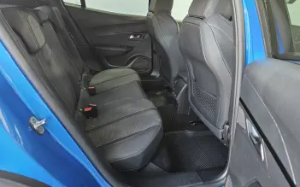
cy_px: 79
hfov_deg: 72.6
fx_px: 204
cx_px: 149
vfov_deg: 49.0
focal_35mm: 25
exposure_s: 1/100
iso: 400
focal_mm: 6.3
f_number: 1.7
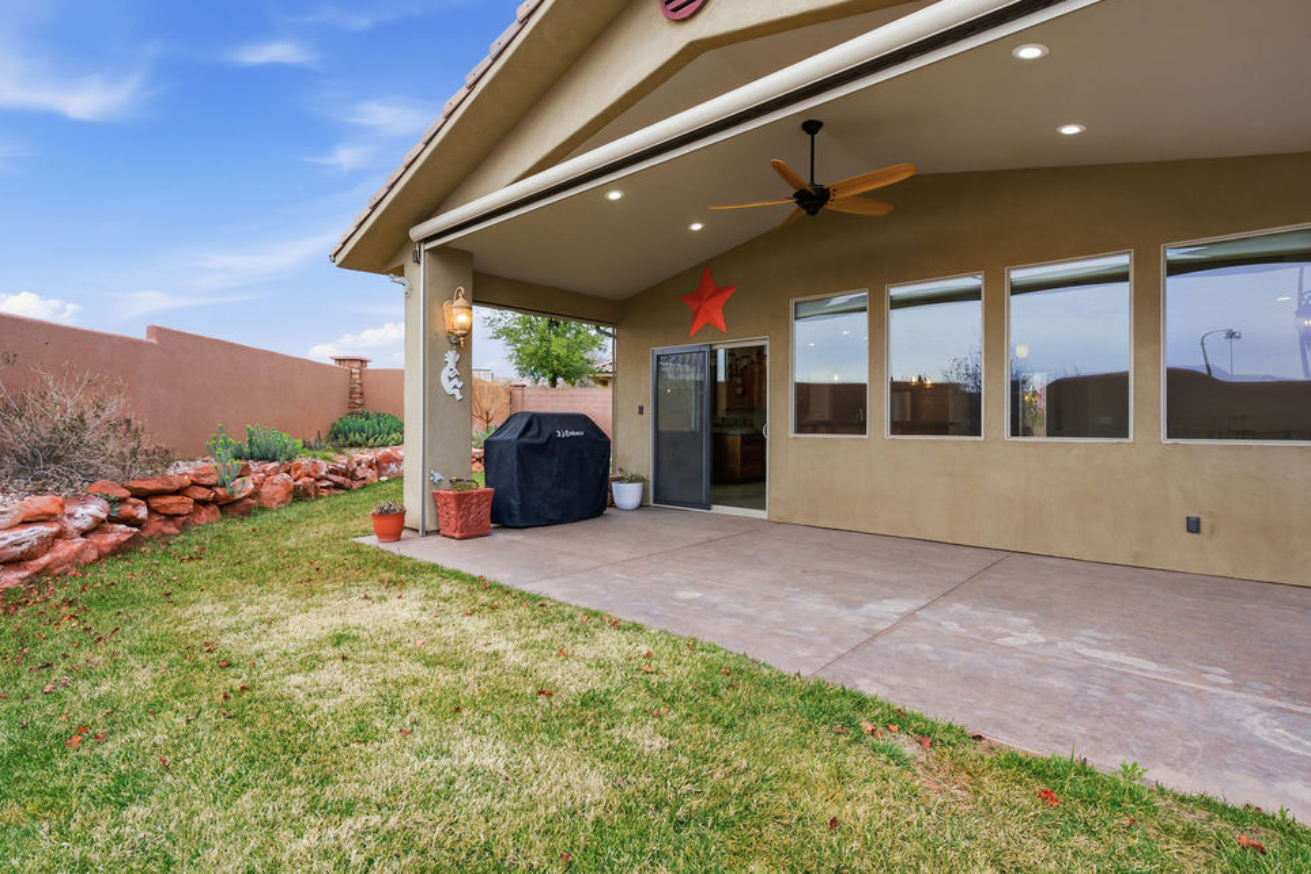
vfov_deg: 70.4
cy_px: 426
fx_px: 619
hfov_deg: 93.3
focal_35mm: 17
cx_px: 651
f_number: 7.1
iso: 800
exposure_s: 1/1000
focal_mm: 16
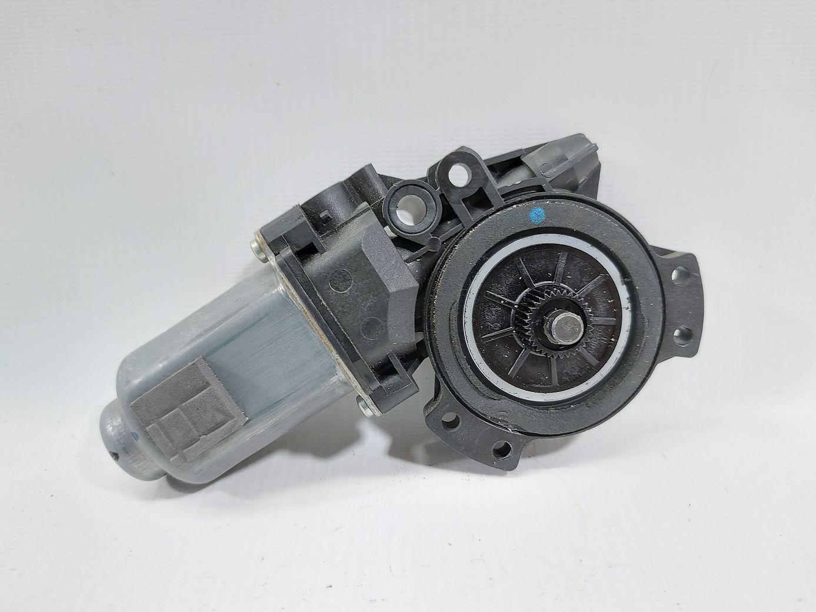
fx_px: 566
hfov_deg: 71.6
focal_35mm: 24
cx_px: 408
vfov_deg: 56.8
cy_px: 306
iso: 160
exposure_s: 1/50
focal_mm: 5.23
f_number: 1.8
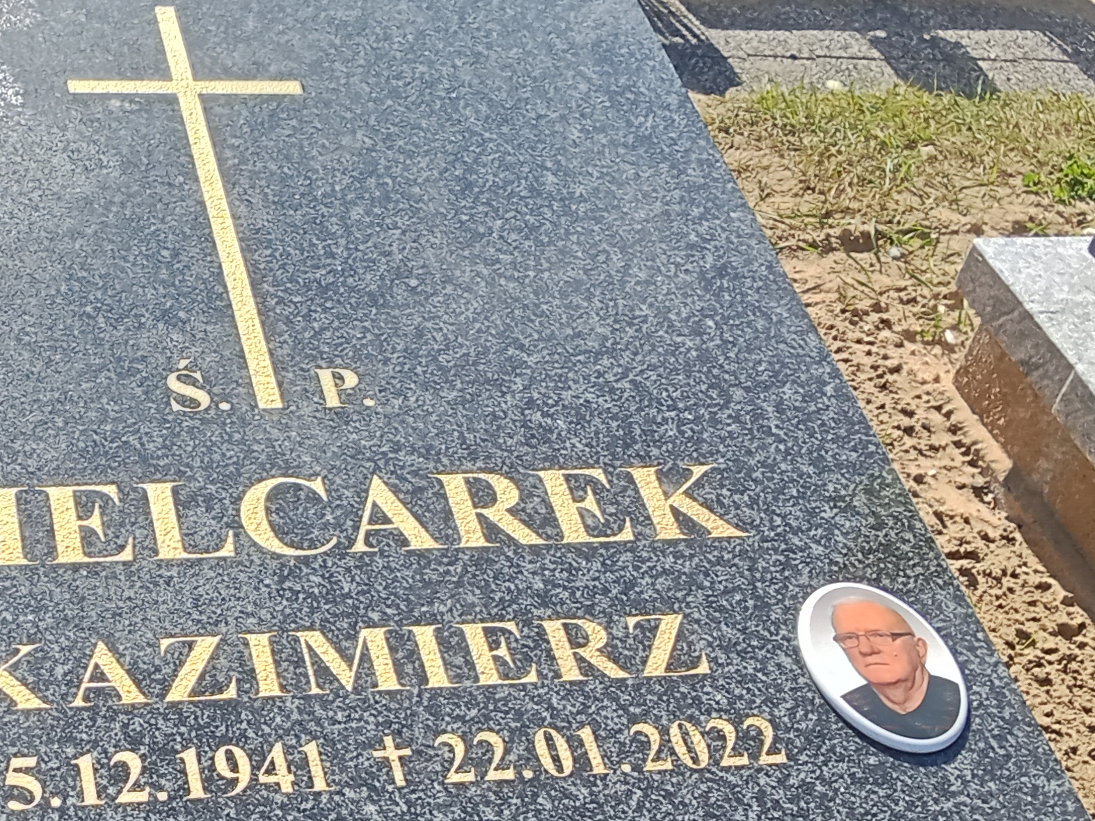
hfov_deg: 33.0
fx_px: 1771
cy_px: 697
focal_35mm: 56
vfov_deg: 25.5
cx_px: 163
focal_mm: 2.79
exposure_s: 1/767
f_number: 2
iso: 100
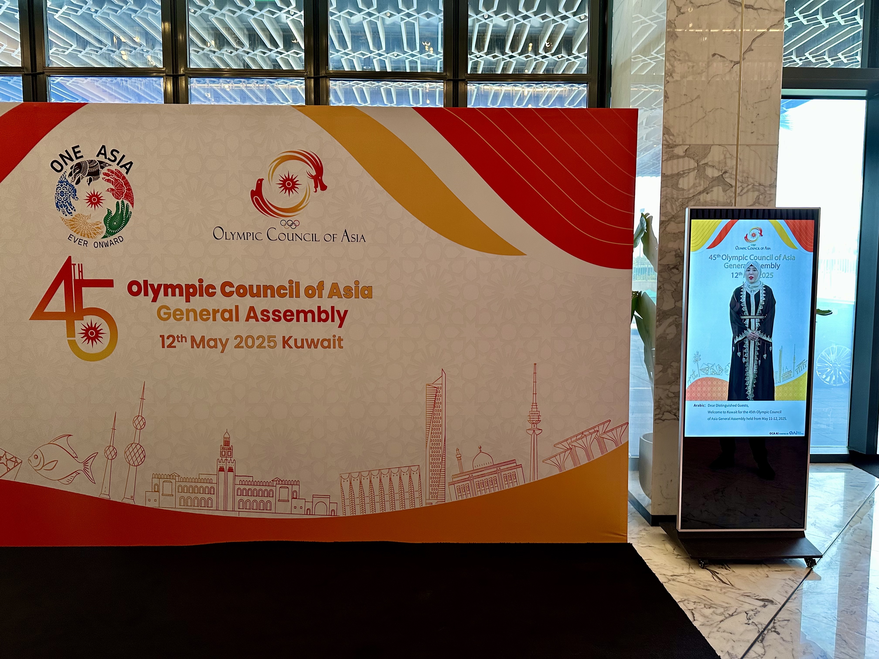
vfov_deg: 56.8
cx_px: 440
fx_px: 609
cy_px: 330
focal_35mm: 24
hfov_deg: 71.6
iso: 200
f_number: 1.78
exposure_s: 1/82
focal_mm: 6.86
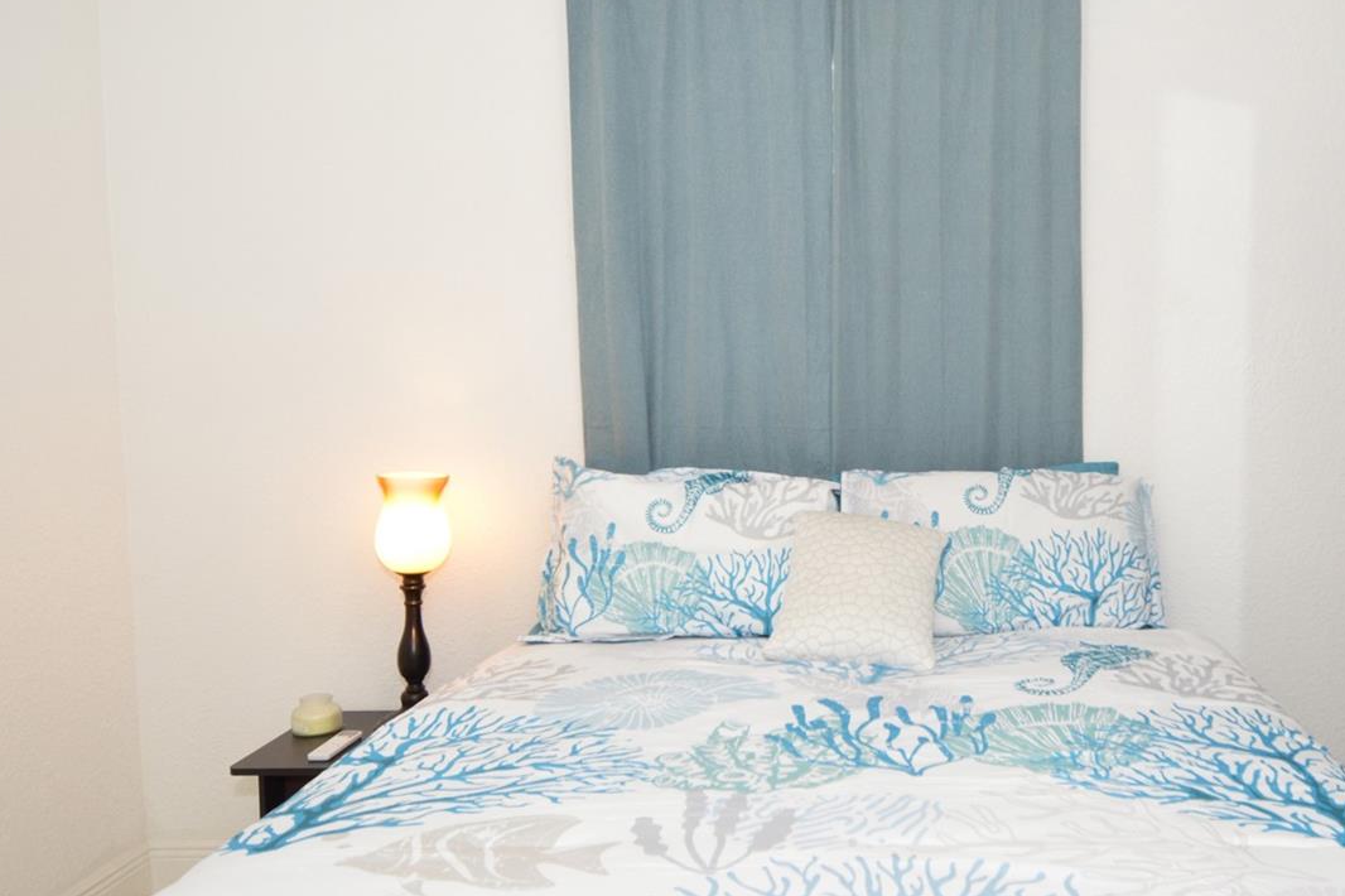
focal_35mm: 27
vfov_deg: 47.9
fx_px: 1008
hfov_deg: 66.3
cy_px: 478
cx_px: 848
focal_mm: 12
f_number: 4.5
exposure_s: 1/80
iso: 400
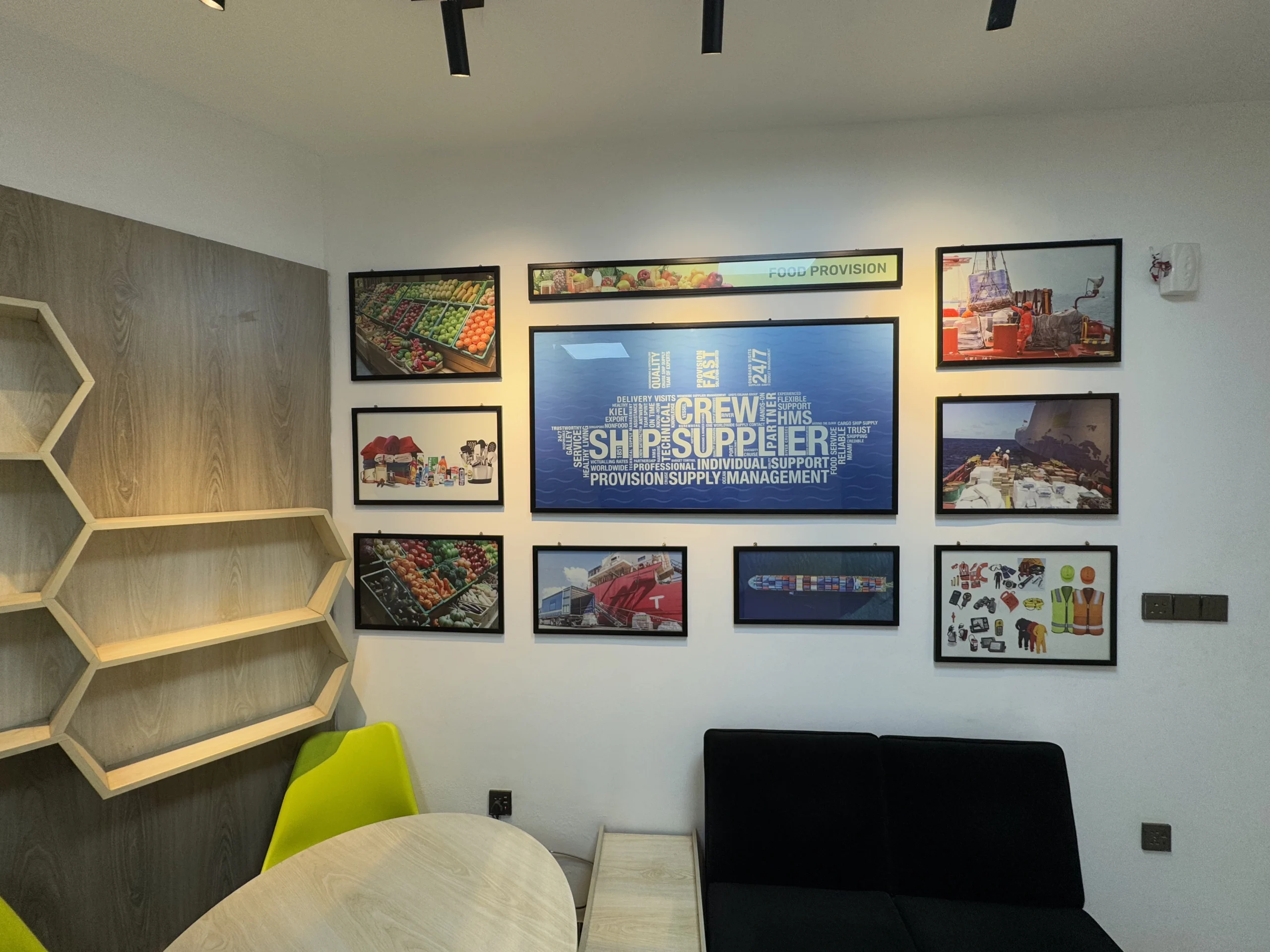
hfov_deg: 102.1
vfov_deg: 85.7
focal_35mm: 14
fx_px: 514
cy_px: 476
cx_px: 635
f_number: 2.2
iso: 64
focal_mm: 2.22
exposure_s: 1/100
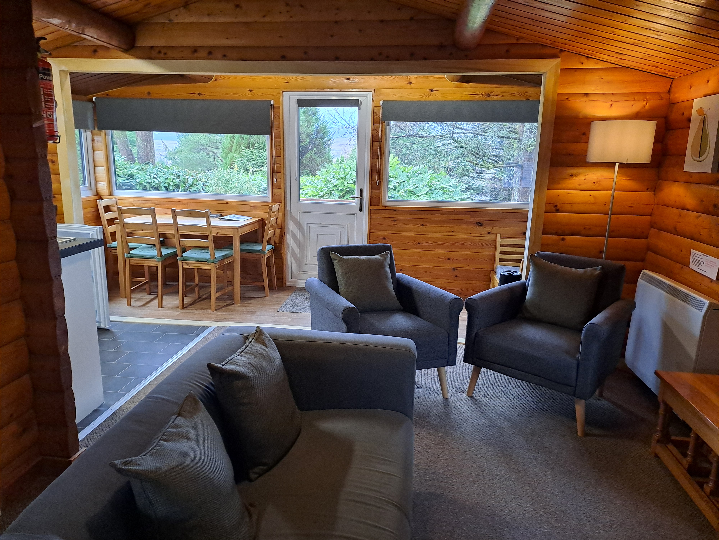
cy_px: 270
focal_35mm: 25
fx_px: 519
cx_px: 360
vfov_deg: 54.9
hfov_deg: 69.4
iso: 250
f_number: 1.8
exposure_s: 1/50
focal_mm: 4.65
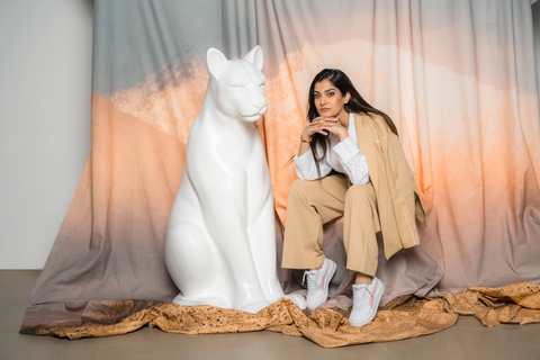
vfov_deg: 22.6
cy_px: 180
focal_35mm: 60
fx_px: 900
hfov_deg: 33.4
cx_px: 270
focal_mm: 60
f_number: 6.3
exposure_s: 1/160
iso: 100
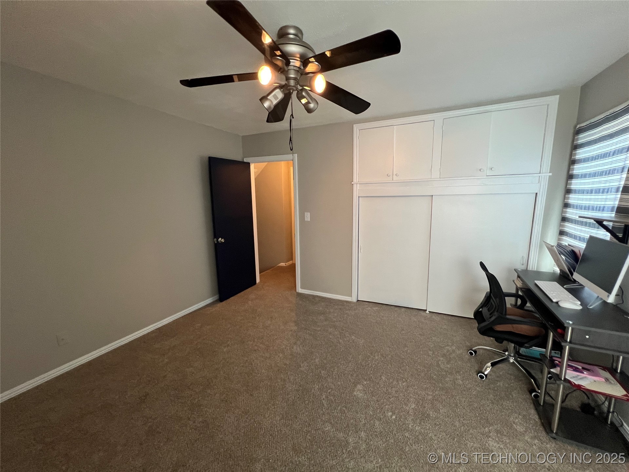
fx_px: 236
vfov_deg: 89.9
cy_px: 236
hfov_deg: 106.2
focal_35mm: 13
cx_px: 314
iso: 320
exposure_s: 1/60
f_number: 1.8
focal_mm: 1.57
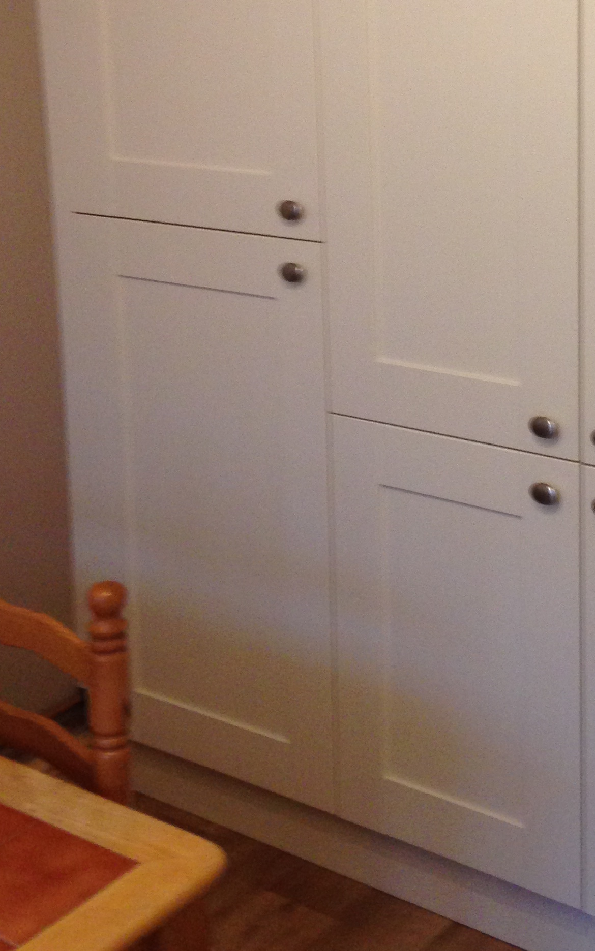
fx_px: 1583
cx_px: 525
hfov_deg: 20.9
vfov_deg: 32.8
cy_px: 228
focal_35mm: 61
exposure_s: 1/20
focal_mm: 4.12
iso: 160
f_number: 2.4
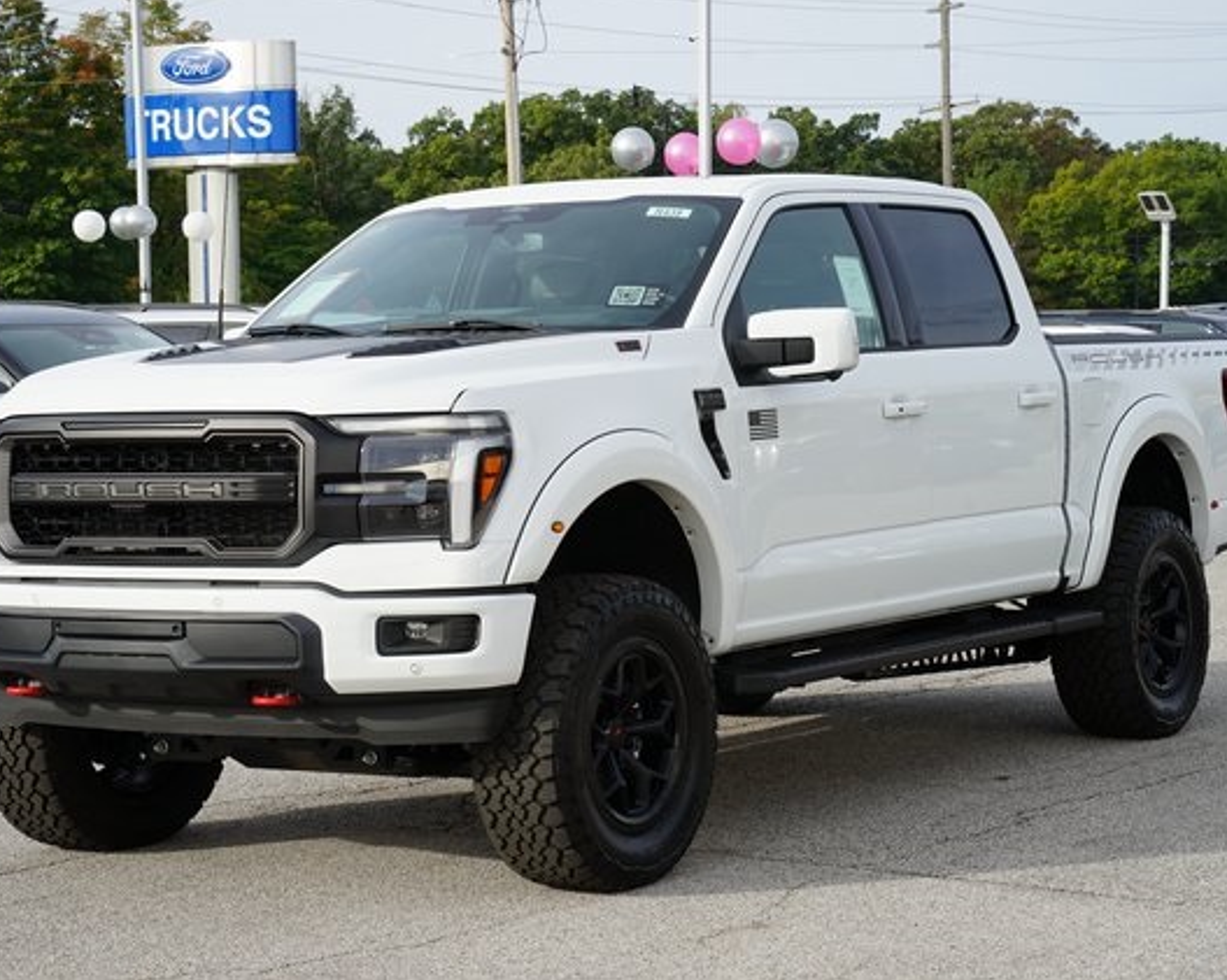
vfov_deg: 18.9
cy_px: 485
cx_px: 598
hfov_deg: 23.6
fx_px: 2940
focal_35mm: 81
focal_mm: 71
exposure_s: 1/100
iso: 100
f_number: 11
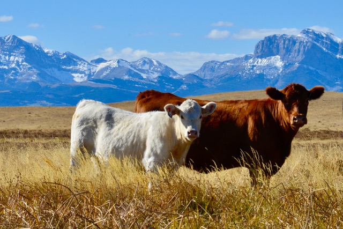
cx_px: 172
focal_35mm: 120
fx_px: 1144
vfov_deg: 11.4
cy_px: 114
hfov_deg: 17.1
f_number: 14
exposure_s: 1/800
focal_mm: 120
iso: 640
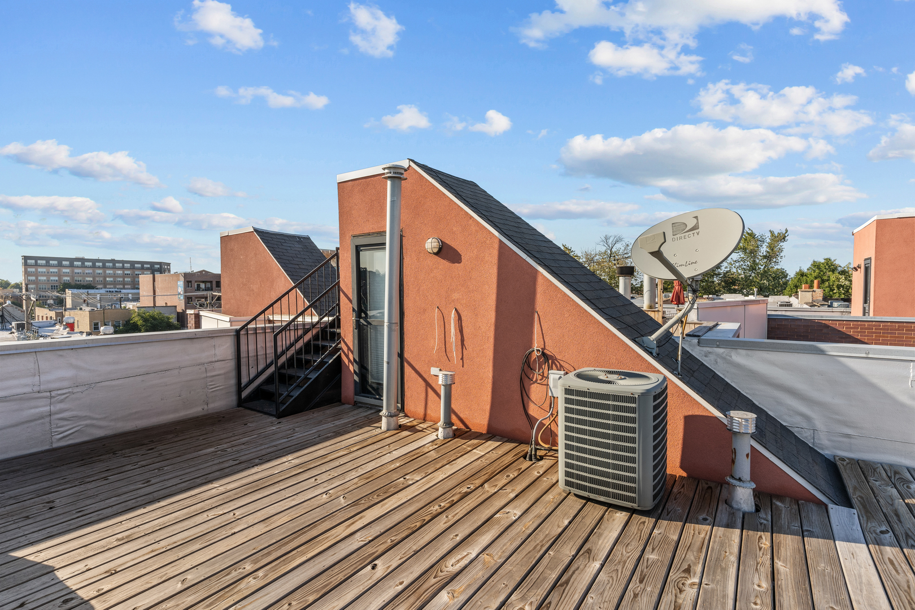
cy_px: 305
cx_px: 458
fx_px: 432
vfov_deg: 70.4
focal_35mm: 17
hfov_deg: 93.3
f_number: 9
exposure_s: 1/250
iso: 200
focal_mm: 17
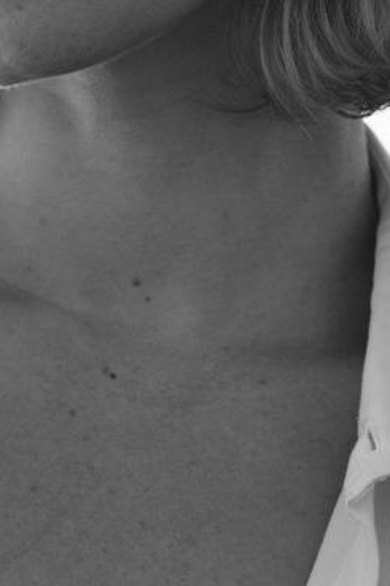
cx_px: 100
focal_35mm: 212
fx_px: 3448
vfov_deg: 9.7
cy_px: 213
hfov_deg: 6.5
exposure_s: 1/250
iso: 320
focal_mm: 52
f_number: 4.5
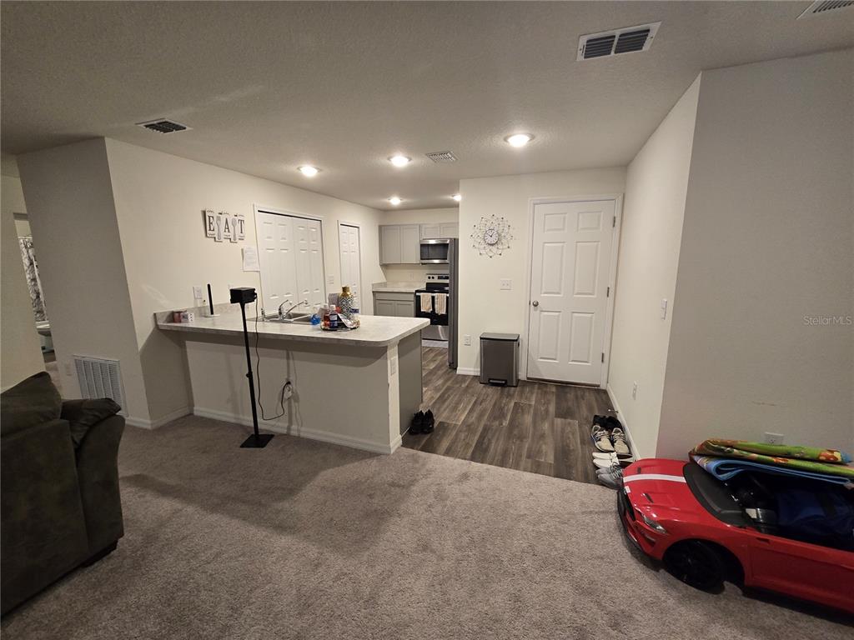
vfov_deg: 89.9
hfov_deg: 106.2
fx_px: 321
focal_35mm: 13
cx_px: 427
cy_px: 320
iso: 250
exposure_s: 1/60
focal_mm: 2.2
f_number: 2.2
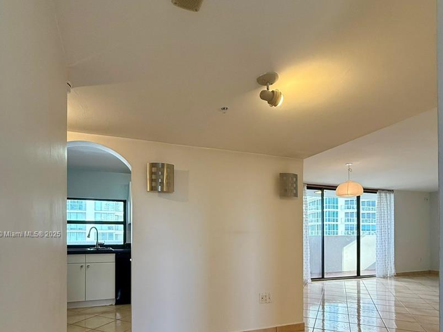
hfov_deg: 78.9
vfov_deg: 61.1
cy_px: 235
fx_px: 269
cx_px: 208
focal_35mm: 21
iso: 200
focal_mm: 2.22
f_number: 2.2
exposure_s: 1/99
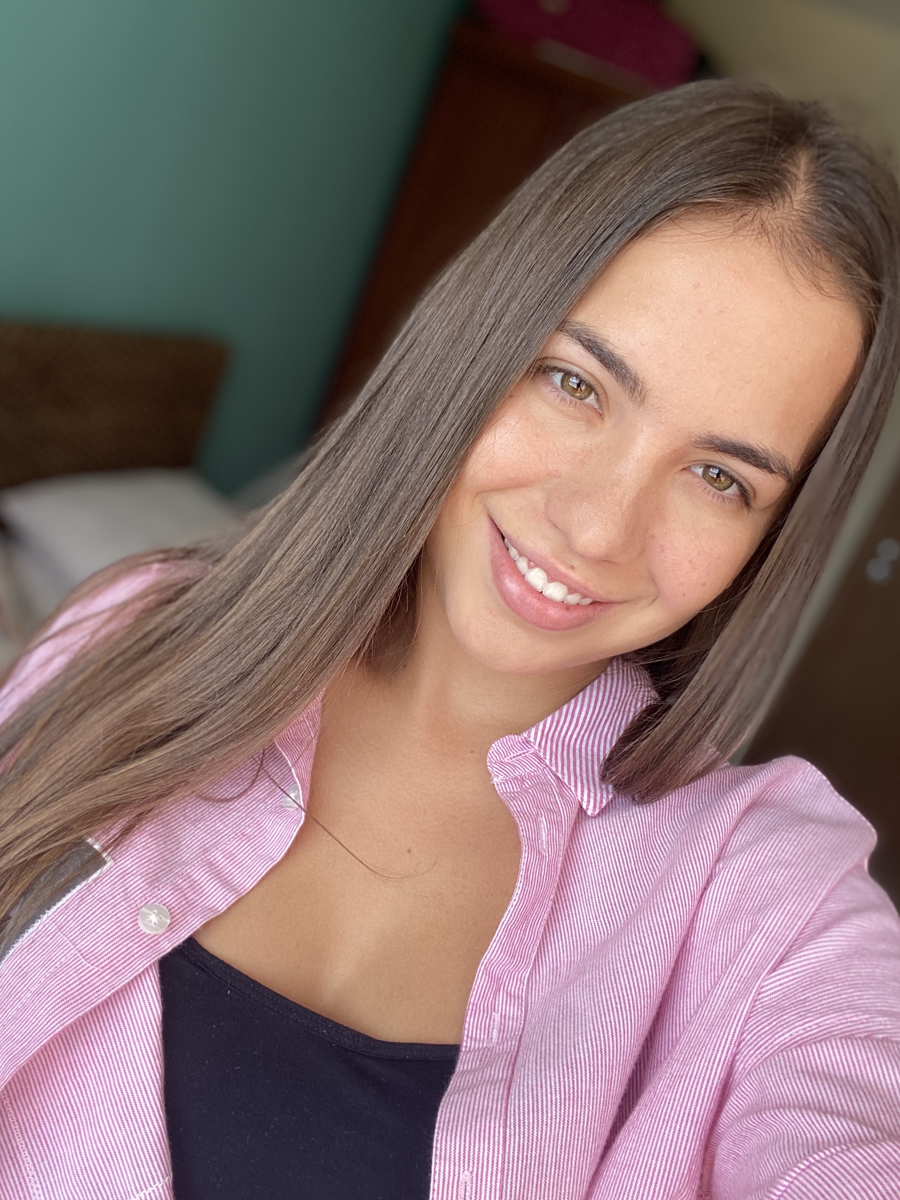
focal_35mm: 32
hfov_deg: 44.2
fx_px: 1109
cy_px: 606
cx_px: 453
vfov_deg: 56.8
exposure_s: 1/122
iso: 25
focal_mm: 2.71
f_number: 2.2
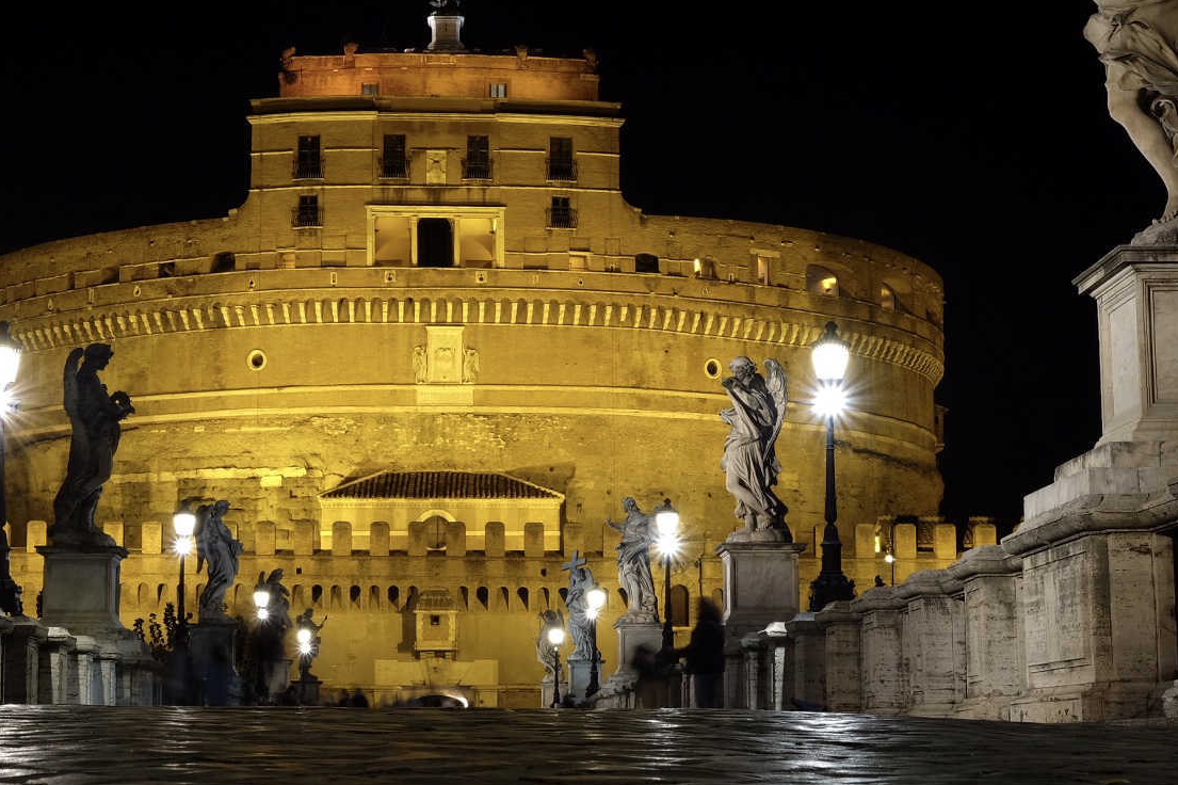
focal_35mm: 82
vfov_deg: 16.6
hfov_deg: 24.7
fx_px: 2682
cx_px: 432
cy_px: 339
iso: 100
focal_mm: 34.3
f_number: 14
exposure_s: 10
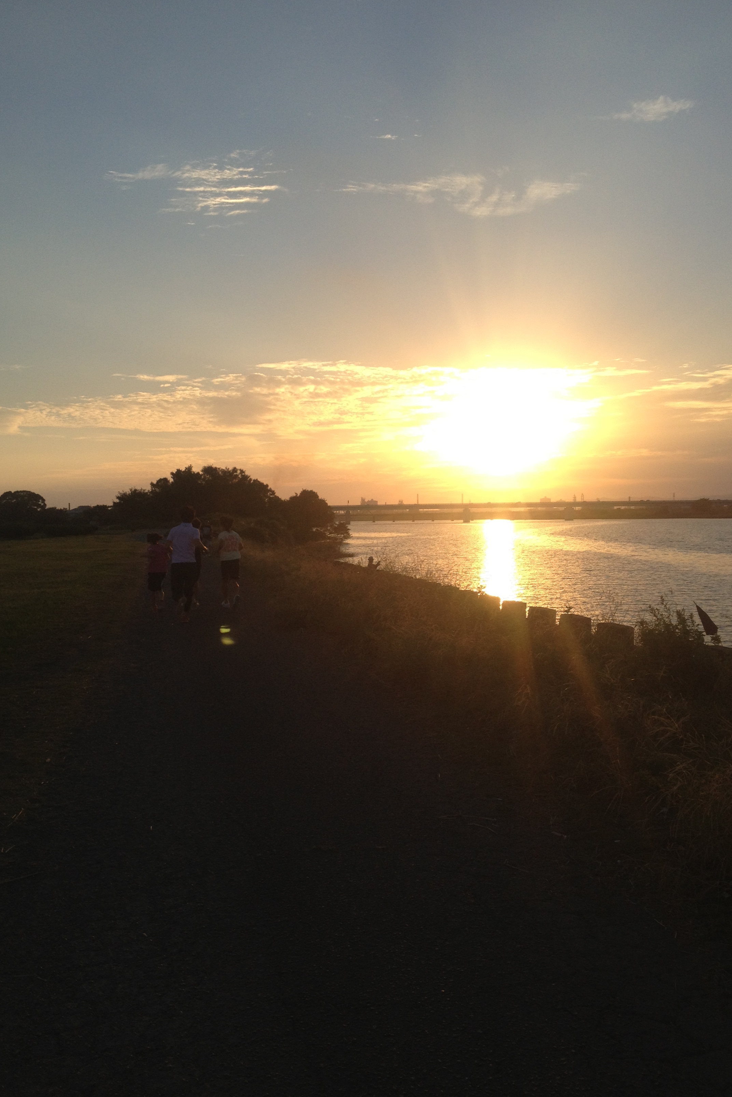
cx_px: 369
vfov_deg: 51.9
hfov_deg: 35.9
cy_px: 555
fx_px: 1128
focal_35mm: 37
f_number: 2.4
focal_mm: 4.28
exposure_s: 1/1255
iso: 50
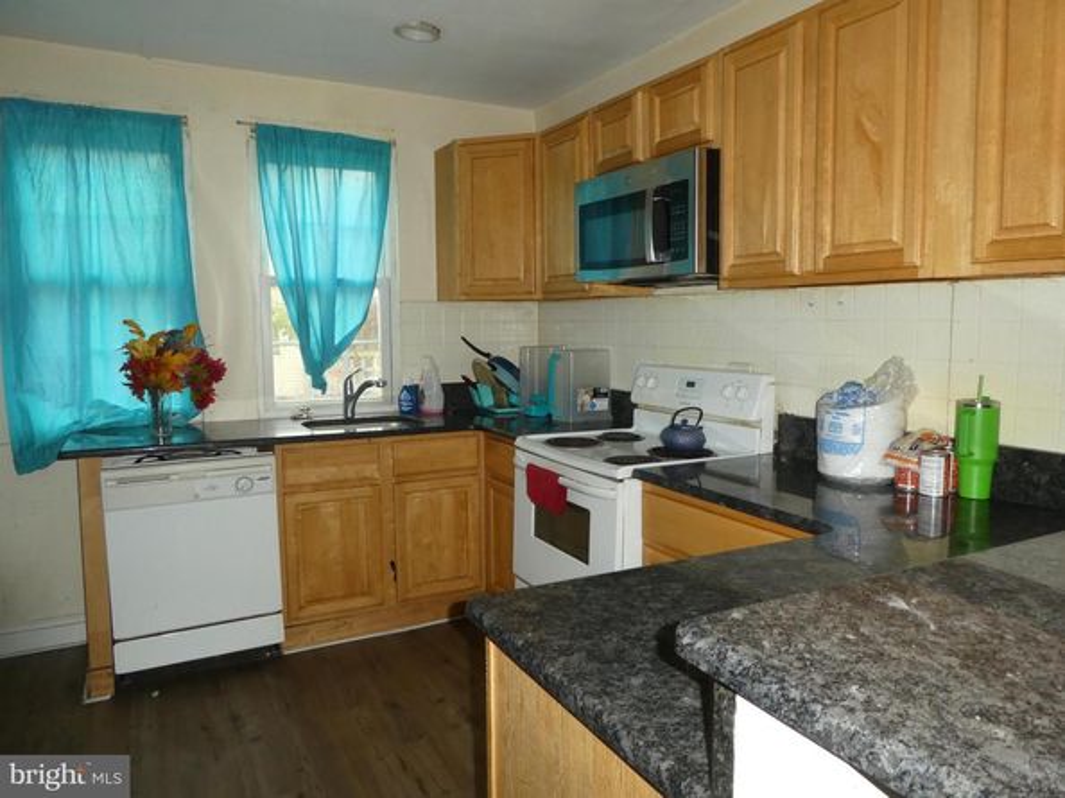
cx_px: 532
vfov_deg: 56.8
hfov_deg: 71.6
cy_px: 399
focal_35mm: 24
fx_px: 738
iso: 320
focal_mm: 4.3
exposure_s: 1/60
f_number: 3.3
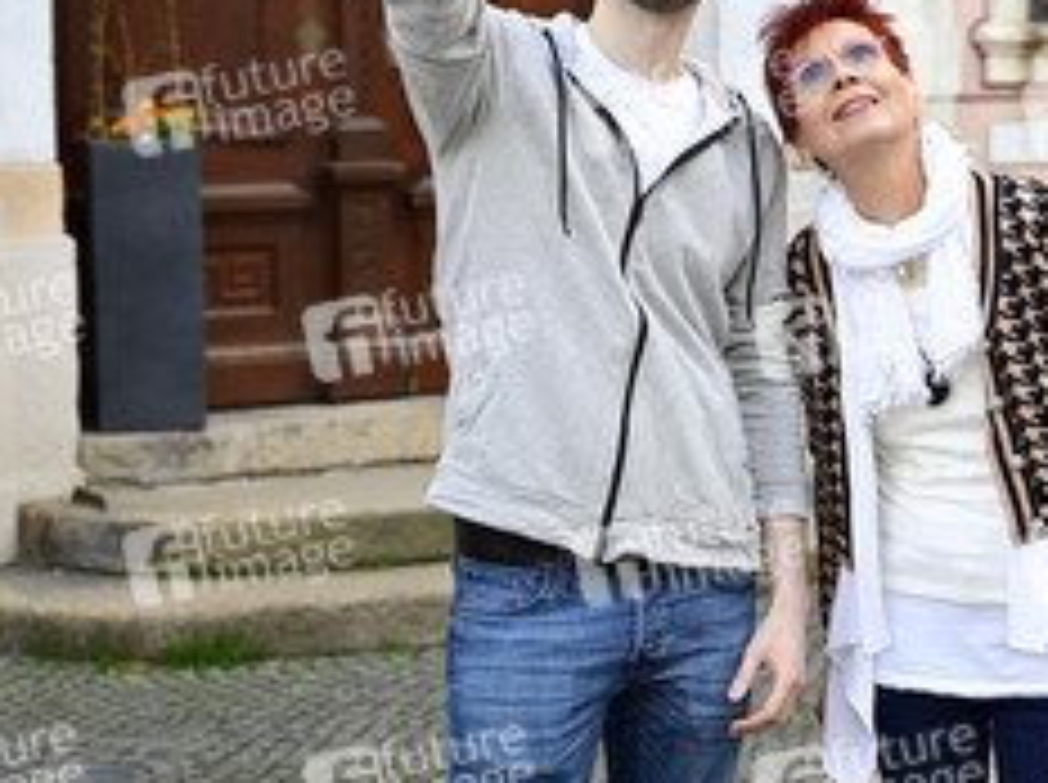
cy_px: 216
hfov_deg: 20.6
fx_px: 2872
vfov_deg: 15.5
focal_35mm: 95
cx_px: 749
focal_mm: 51
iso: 400
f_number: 3.2
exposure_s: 1/200
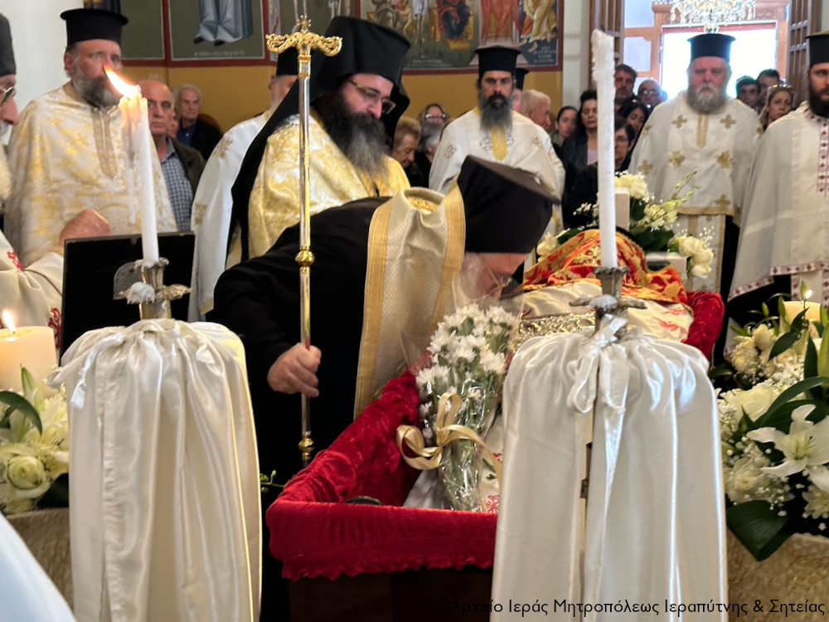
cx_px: 414
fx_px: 1150
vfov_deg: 30.3
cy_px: 311
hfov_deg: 39.7
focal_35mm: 48
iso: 200
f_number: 1.78
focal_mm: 6.86
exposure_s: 1/50
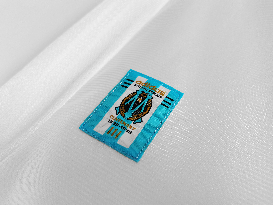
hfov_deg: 67.3
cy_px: 102
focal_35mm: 26
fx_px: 205
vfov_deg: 53.1
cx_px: 136
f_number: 1.8
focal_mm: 5.58
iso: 160
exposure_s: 1/100
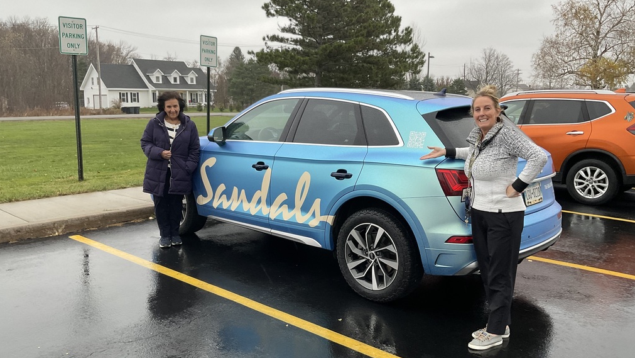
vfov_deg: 36.7
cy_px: 177
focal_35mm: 32
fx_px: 539
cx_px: 318
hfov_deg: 61.0
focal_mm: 3
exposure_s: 1/115
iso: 64
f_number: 1.8
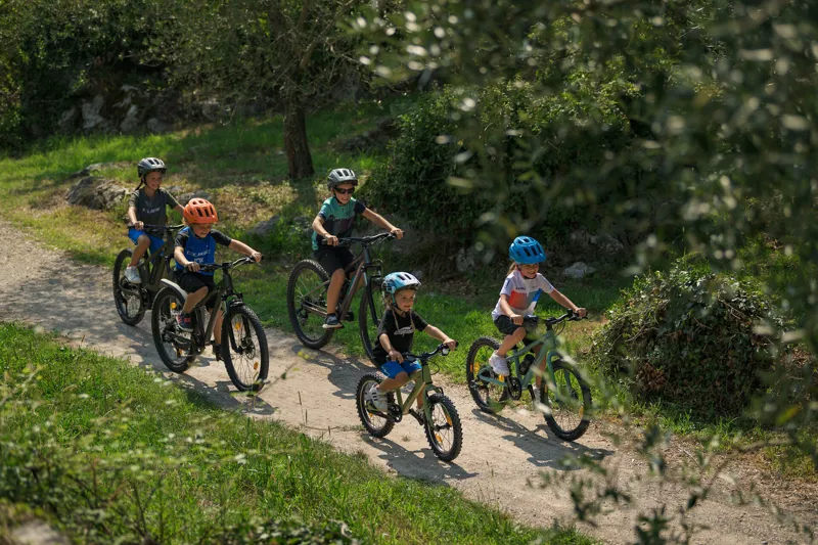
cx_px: 409
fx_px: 2044
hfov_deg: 22.6
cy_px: 272
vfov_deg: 15.2
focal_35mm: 90
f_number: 2.8
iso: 200
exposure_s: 1/3200
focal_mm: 90
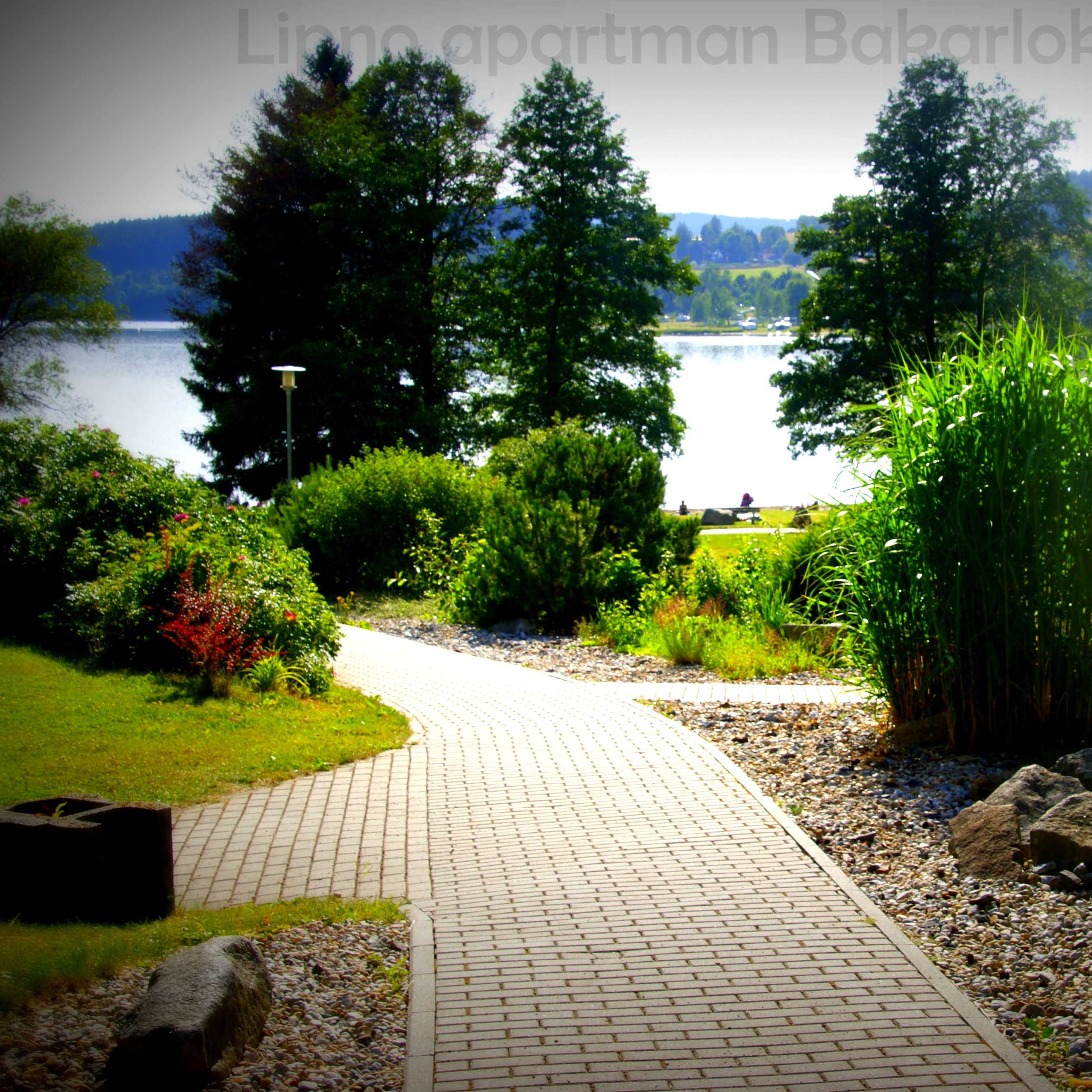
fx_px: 2070
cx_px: 746
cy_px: 543
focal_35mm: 58
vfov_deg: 29.6
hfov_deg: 29.3
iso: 100
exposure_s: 1/160
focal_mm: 30
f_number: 9
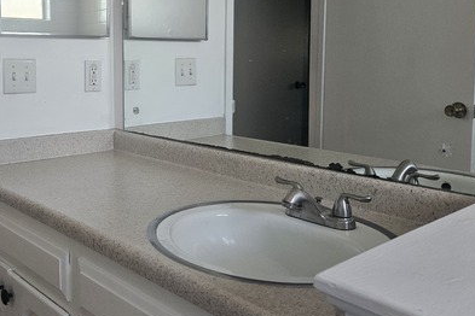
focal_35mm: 39
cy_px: 92
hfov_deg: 48.6
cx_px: 152
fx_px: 515
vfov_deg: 33.7
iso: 320
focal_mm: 5.4
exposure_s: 1/240
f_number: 1.8
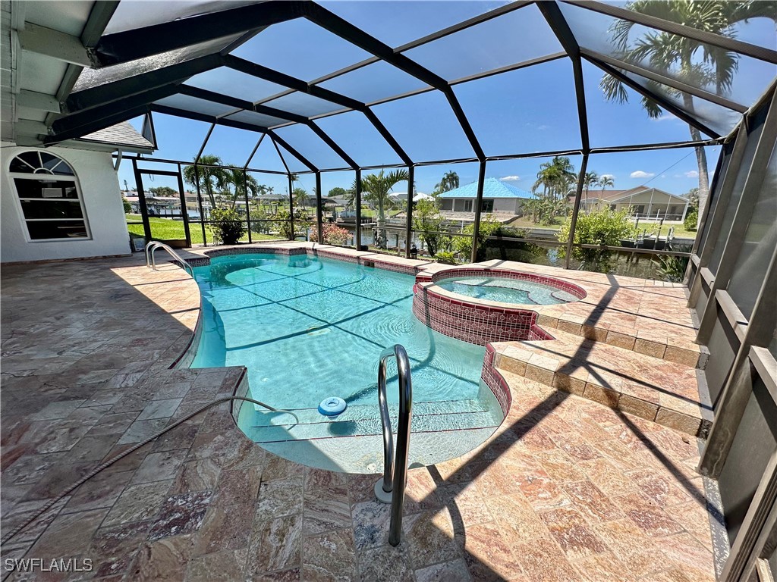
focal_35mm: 14
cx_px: 388
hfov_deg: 102.1
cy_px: 291
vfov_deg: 85.7
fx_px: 314
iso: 50
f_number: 2.2
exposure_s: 1/2174
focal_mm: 2.22
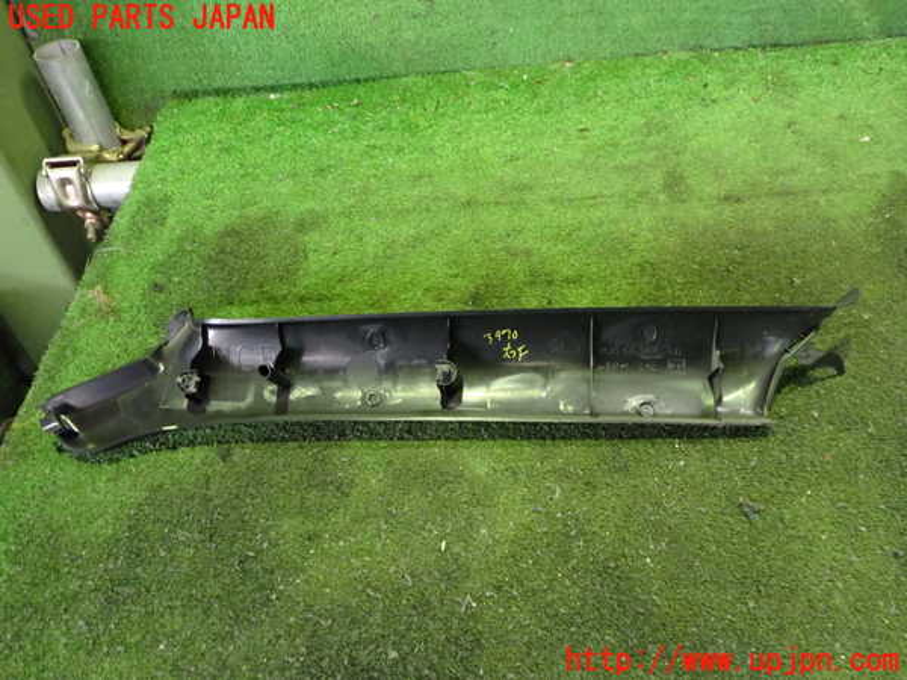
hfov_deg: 60.0
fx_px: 786
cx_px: 454
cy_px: 340
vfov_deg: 46.8
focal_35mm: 30
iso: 800
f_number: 2.3
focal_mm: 5.4
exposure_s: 1/25
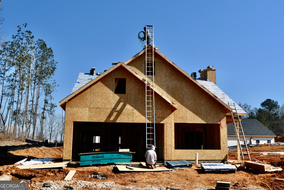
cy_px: 95
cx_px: 142
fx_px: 260
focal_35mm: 33
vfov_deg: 40.0
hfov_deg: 57.2
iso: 100
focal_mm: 22
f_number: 9
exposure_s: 1/320
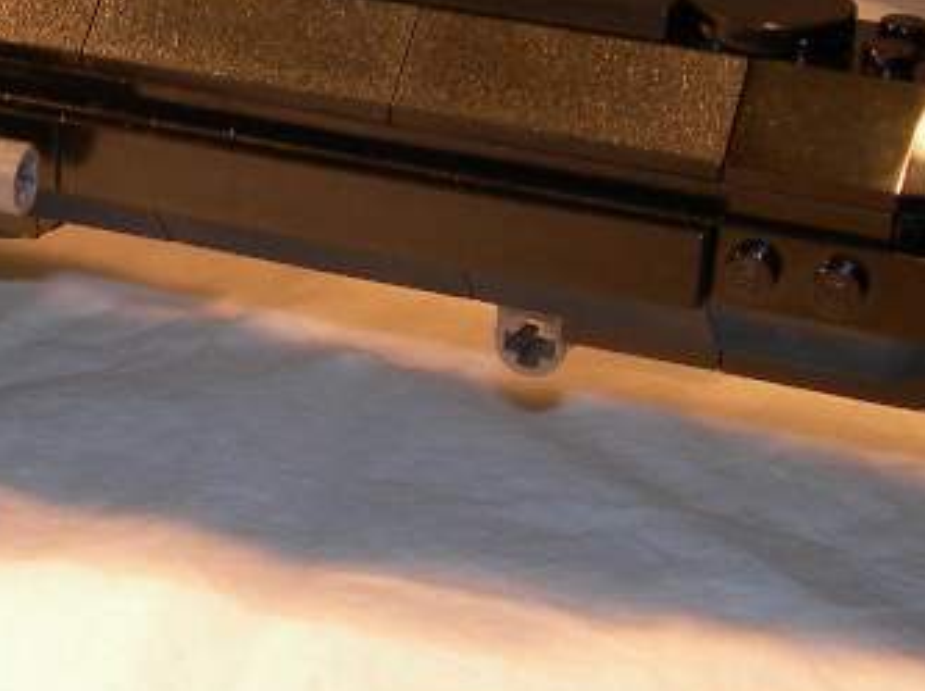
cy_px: 61
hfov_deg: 16.3
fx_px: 3123
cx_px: -119
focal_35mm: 117
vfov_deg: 12.5
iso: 50
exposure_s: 1/36.6
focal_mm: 7.8
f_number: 2.8
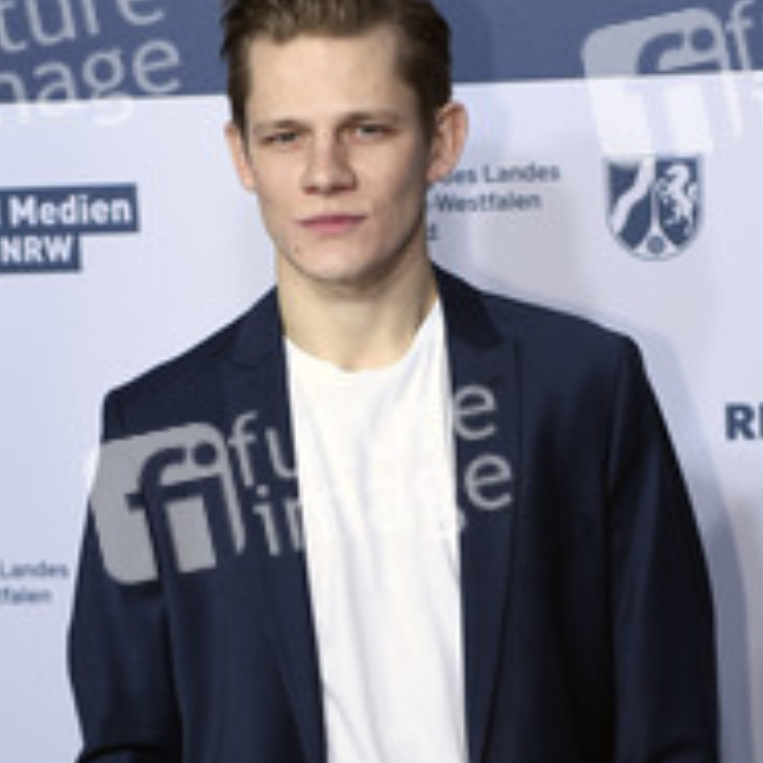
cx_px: 419
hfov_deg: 13.5
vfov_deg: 13.4
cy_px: 693
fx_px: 3217
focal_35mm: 129
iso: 800
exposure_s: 1/400
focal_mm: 70
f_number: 4
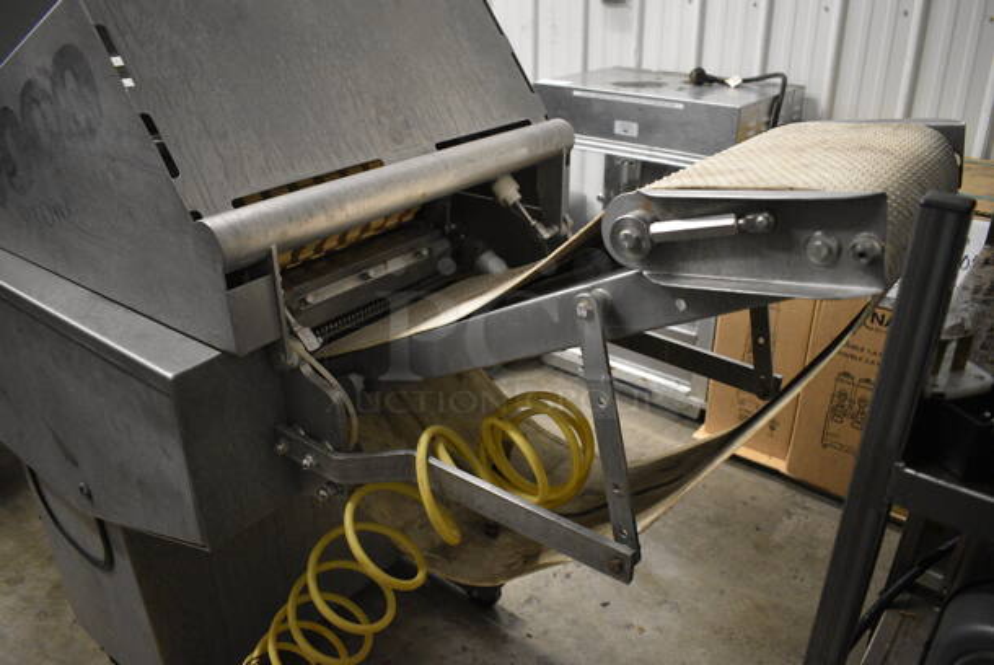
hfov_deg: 67.3
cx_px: 497
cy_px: 332
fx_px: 746
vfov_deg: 48.0
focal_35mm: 27
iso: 2800
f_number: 3.5
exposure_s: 1/125
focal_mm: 18
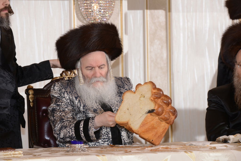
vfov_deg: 8.9
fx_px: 1038
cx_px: 120
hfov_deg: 13.2
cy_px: 80
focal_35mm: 155
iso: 400
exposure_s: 1/160
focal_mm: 155
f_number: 10
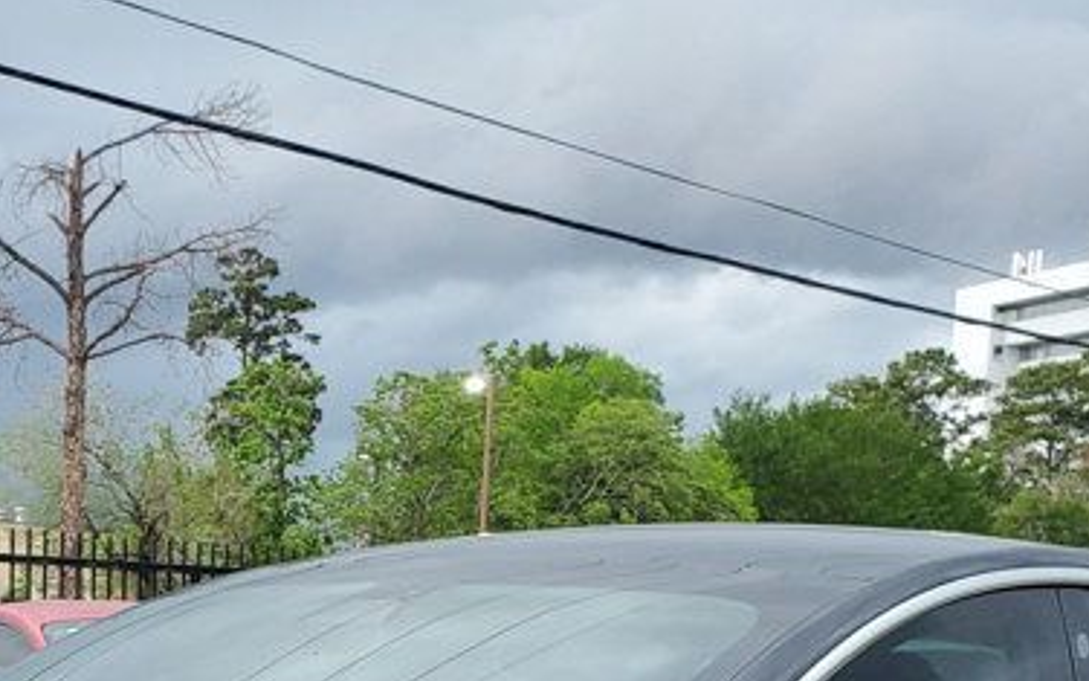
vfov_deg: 15.9
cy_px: 1035
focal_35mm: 75
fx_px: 2226
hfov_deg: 26.8
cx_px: 182
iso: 160
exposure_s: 1/120
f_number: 2.4
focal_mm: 4.3
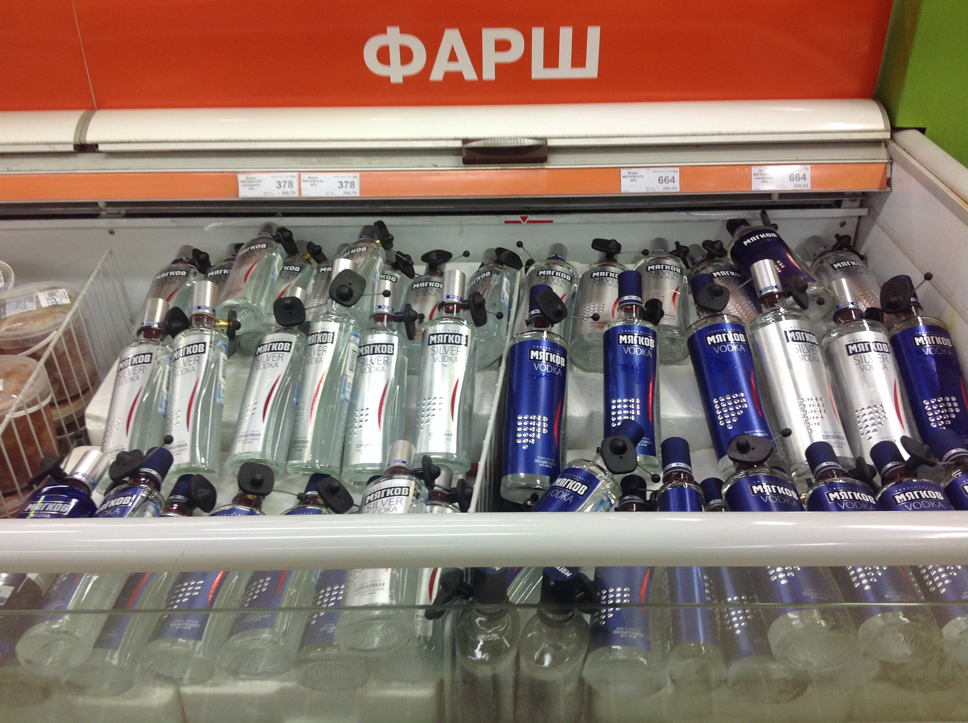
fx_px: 977
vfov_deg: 40.6
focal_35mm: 35
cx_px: 484
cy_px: 362
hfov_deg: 52.7
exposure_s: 1/40
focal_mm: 4.28
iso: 64
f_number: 2.4
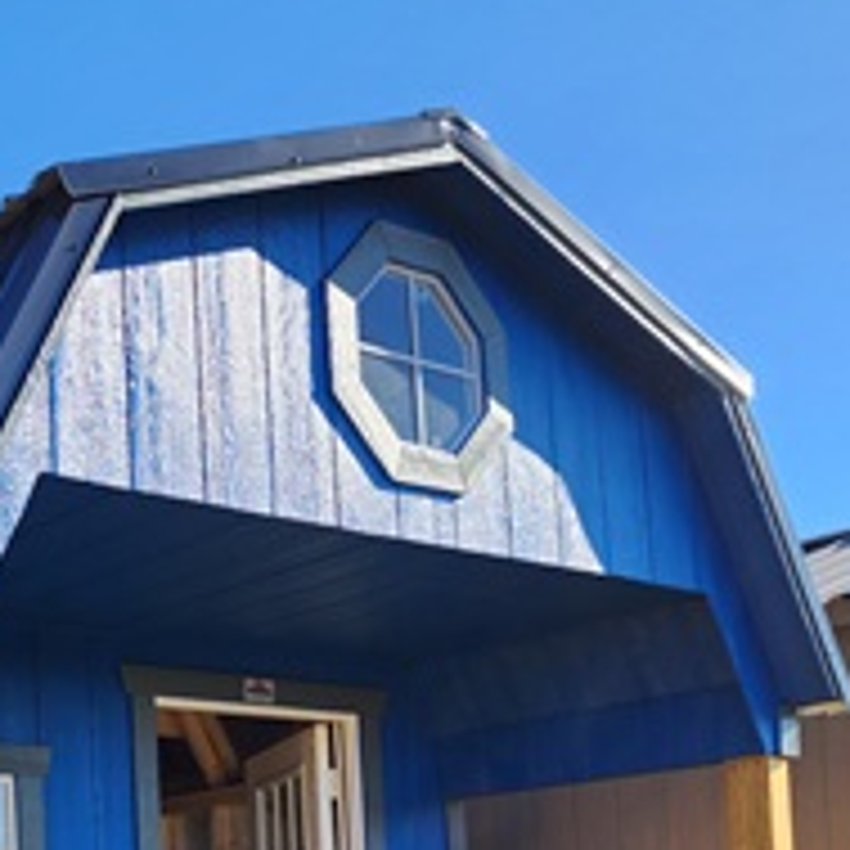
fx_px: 1556
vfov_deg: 28.3
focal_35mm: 56
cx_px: 27
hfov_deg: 28.9
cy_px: 890
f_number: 1.8
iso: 12
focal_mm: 6.4
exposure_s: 1/571
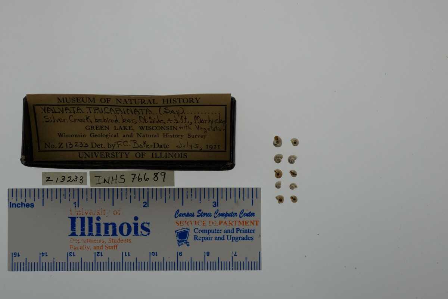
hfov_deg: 33.4
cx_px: 224
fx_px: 747
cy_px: 150
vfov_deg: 22.6
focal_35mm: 60
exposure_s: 1/40
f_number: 20
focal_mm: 60
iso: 100
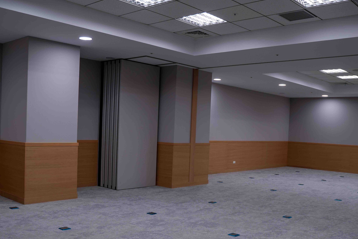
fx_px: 368
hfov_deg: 51.9
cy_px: 153
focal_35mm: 37
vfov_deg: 35.7
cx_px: 178
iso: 160
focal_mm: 28
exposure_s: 1/100
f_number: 3.5
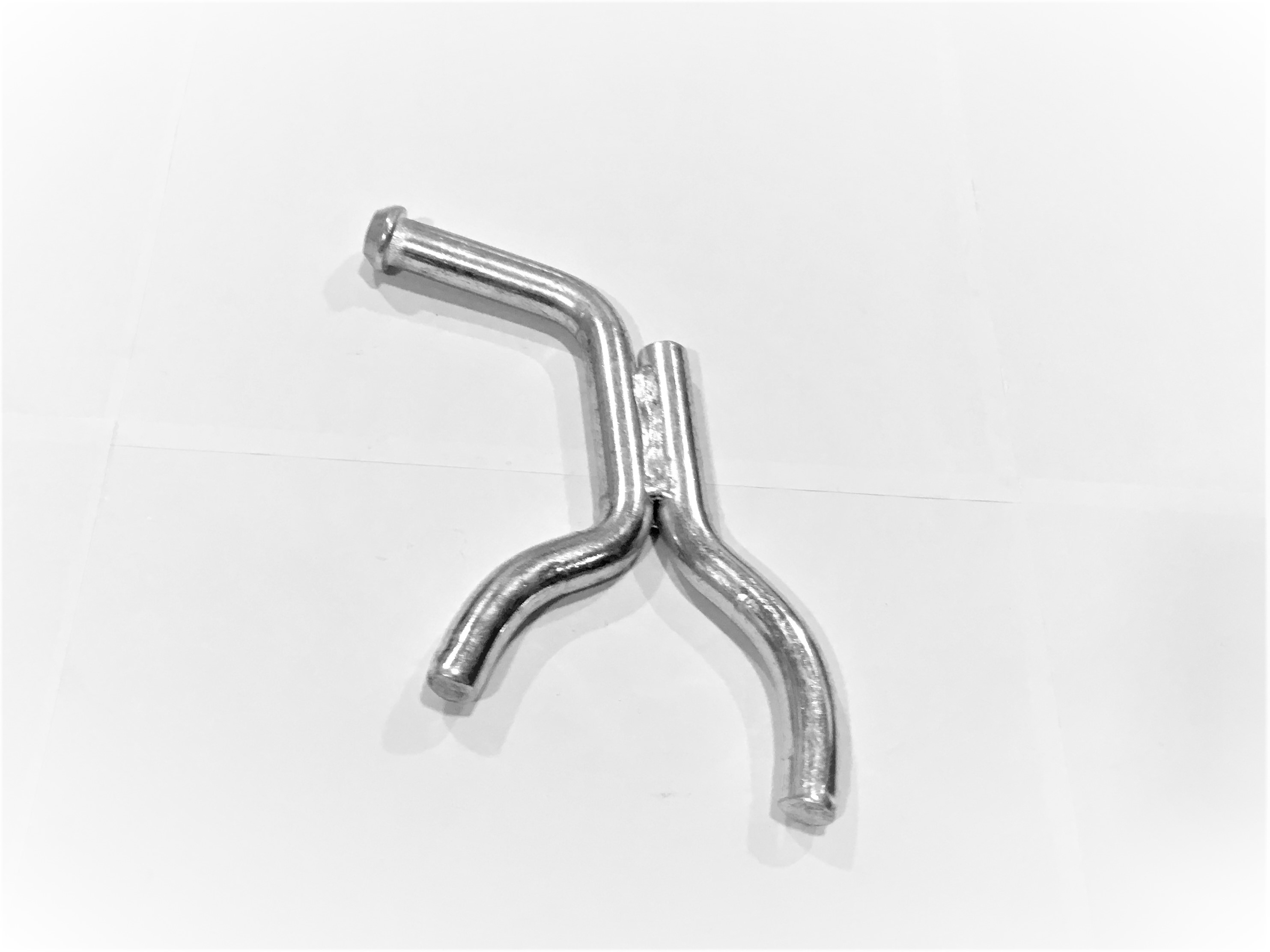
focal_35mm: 29
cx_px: 635
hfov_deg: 61.7
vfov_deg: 48.2
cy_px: 476
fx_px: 1064
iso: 80
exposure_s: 1/33
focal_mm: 4.15
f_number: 2.2
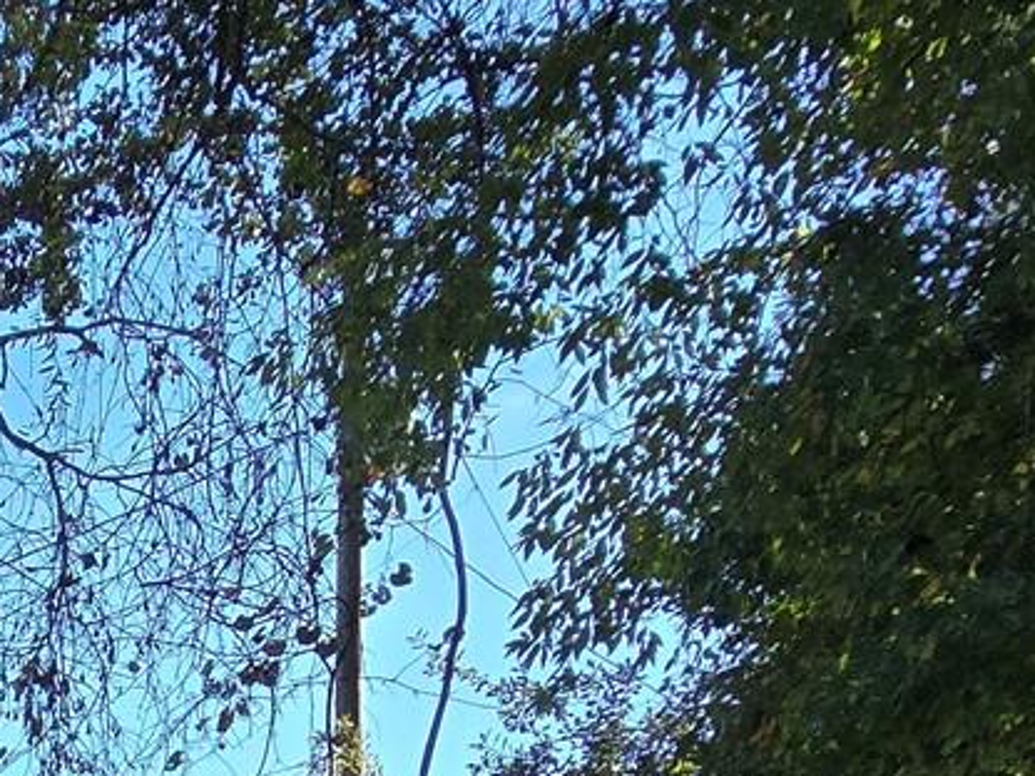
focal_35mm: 50
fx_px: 1495
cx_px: -453
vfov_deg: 22.3
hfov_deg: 28.0
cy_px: 1251
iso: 50
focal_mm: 2.2
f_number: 2.2
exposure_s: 1/715
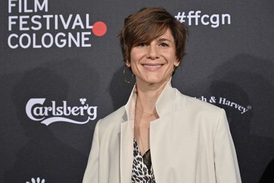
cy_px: 92
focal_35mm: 70
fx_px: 532
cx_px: 137
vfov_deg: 19.4
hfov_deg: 28.9
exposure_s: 1/200
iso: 1000
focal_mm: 70
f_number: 4
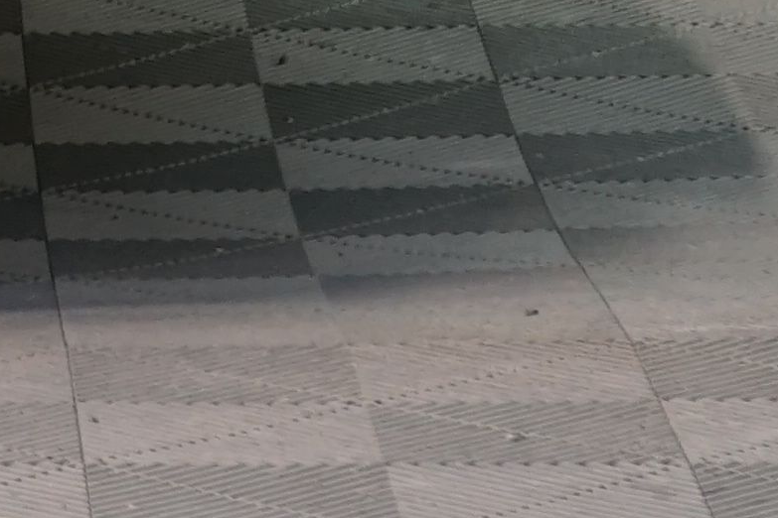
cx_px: -860
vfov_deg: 3.7
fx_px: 7779
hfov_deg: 5.6
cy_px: -1385
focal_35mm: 360
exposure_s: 1/25
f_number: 4.5
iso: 500
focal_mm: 47
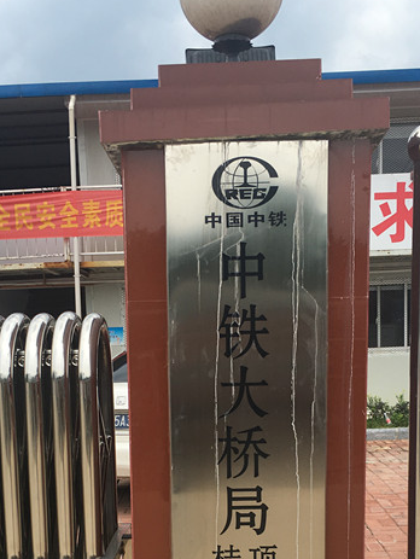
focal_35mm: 50
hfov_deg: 29.1
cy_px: 455
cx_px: 215
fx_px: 808
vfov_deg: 36.7
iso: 25
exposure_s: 1/1202
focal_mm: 4.15
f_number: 2.2
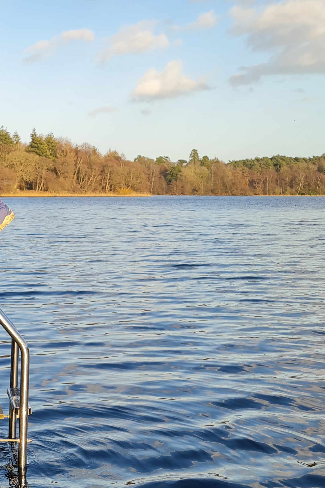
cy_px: 214
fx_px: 853
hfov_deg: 20.5
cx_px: -41
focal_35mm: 63
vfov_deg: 31.9
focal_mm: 5.4
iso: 50
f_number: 1.8
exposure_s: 1/1024
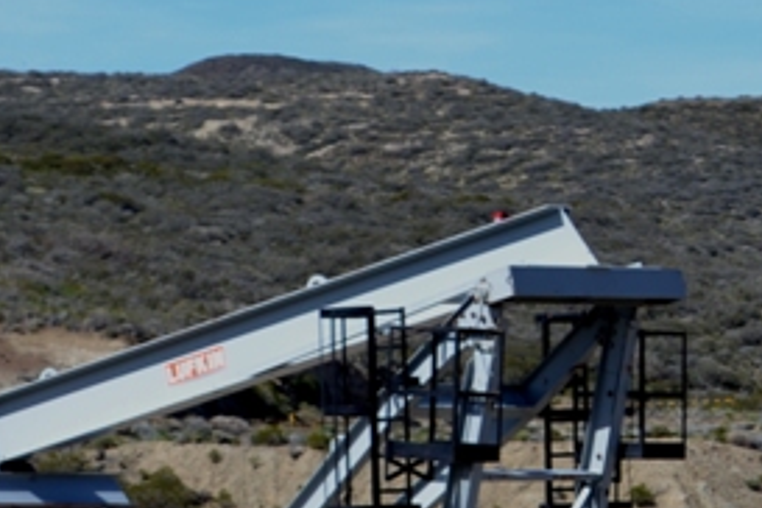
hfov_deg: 6.6
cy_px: 741
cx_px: 374
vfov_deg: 4.4
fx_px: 6559
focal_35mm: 310
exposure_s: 1/200
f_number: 7.1
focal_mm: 55
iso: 100
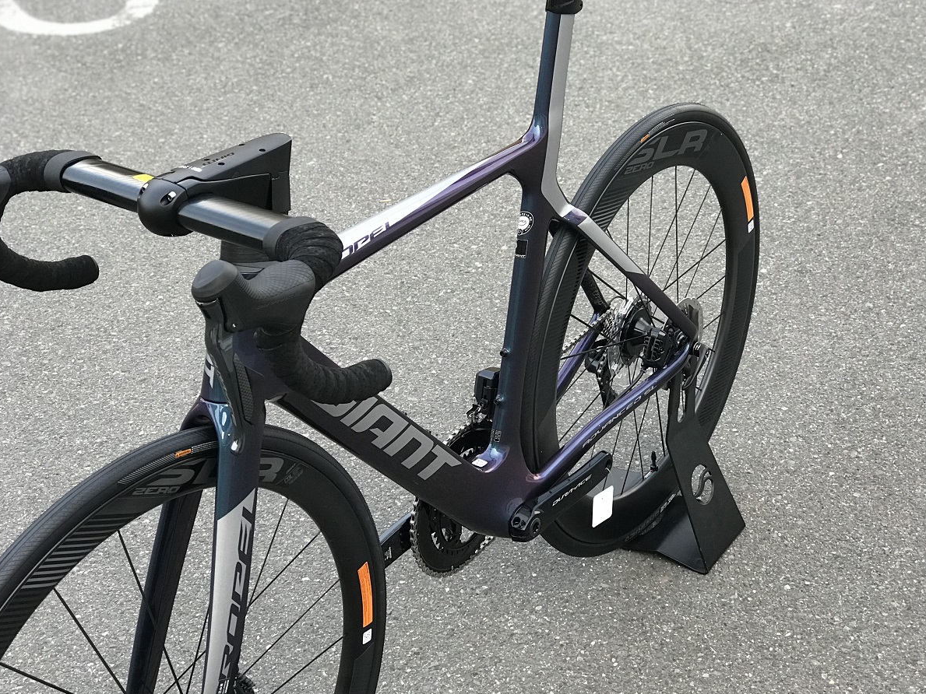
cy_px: 347
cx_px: 461
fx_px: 1552
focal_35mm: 58
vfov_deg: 25.2
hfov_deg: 33.2
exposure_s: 1/60
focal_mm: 6.6
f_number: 2.8
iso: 80
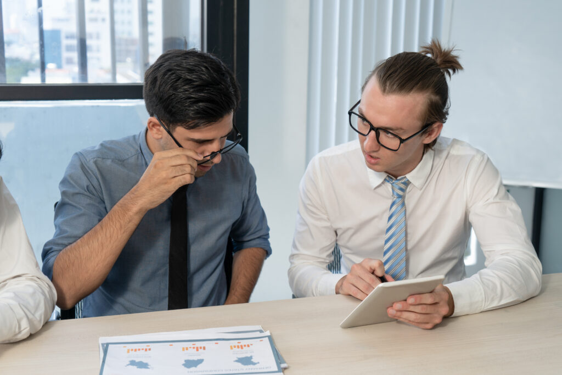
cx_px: 281
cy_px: 188
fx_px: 796
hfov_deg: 38.9
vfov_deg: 26.5
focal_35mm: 51
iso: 250
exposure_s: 1/200
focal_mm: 51
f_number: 5
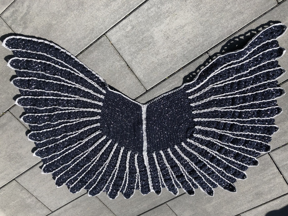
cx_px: 144
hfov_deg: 63.4
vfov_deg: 49.7
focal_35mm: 28
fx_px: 233
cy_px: 108
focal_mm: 4
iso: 20
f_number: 1.8
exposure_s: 1/1869
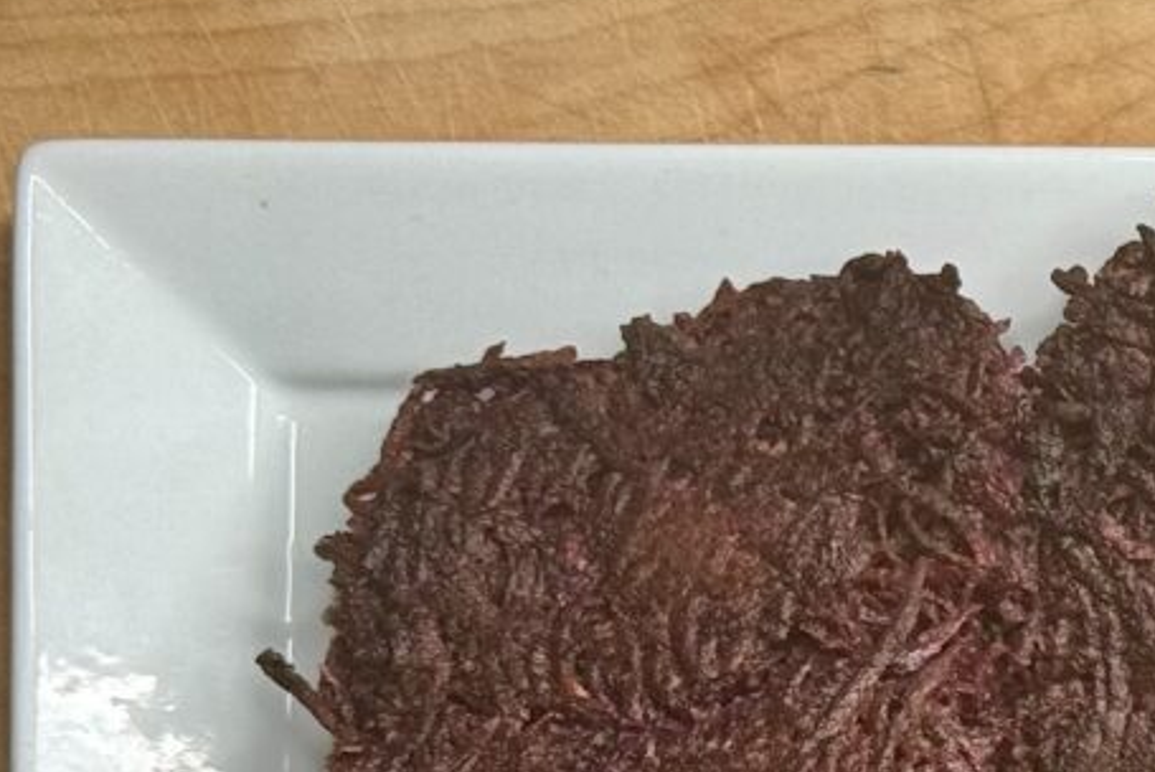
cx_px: 1785
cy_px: 1041
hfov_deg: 11.5
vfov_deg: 7.9
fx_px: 5490
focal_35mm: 171
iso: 64
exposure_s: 1/187
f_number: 1.78
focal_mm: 6.76
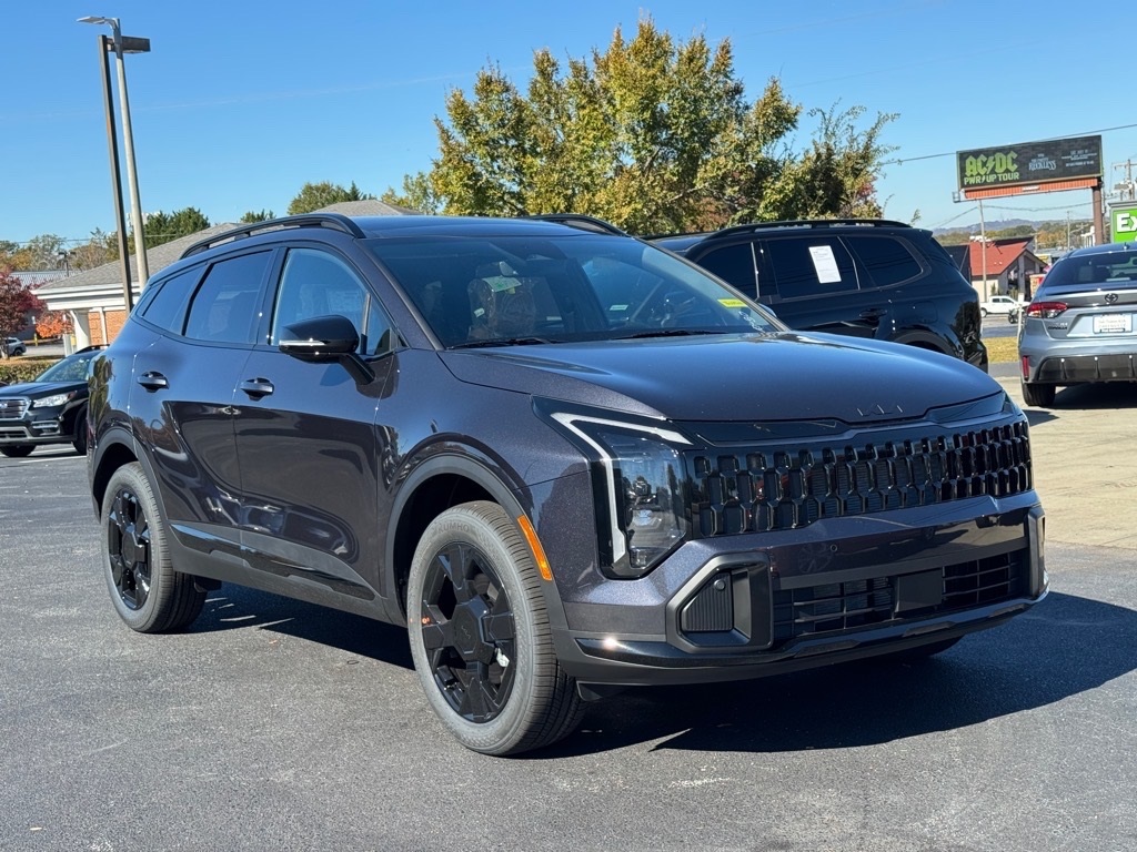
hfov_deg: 39.7
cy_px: 426
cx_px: 568
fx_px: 1577
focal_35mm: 48
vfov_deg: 30.3
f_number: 1.78
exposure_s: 1/1637
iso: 64
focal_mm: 6.76
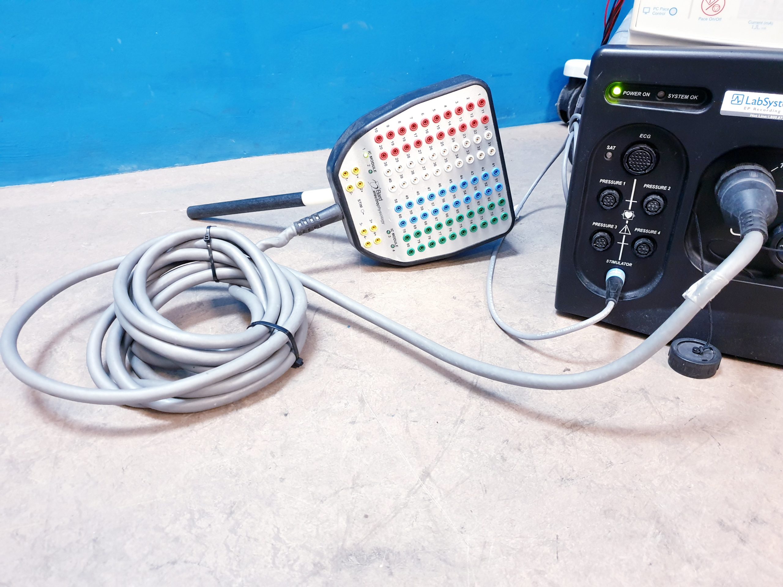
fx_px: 588
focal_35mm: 26
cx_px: 392
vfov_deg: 53.1
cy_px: 294
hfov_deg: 67.3
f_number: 1.5
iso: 320
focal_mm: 4.3
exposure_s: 1/50
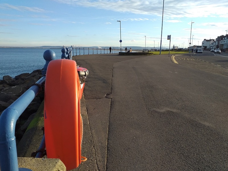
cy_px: 86
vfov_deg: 51.4
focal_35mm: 27
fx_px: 178
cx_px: 114
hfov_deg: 65.3
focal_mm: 3.6
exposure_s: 1/883
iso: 40
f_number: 1.9
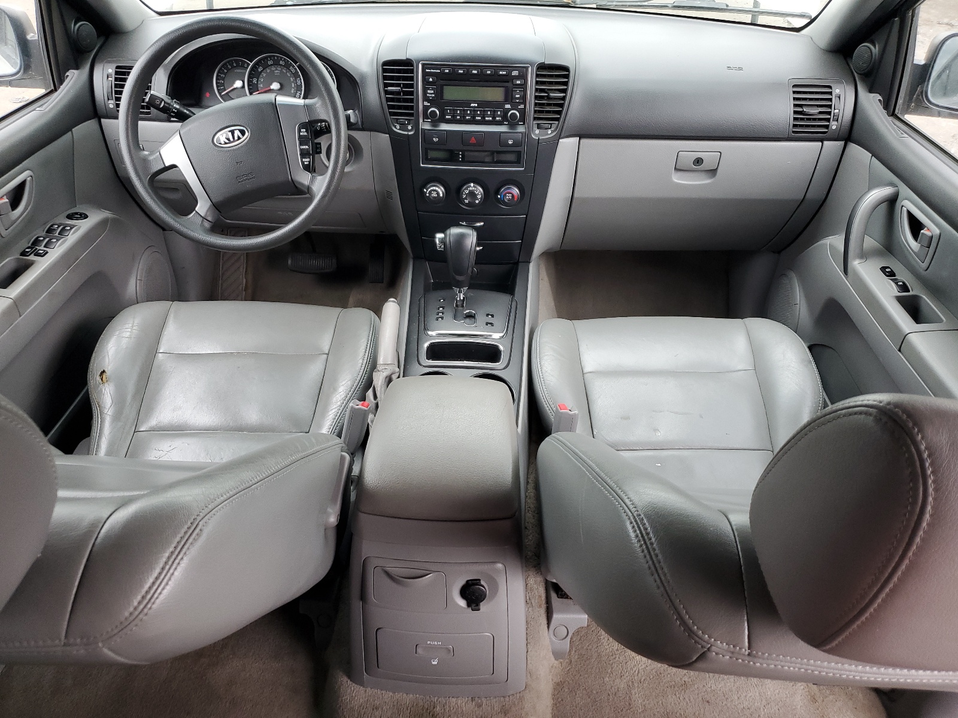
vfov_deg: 53.1
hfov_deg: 67.3
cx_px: 479
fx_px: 720
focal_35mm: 26
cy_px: 359
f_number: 1.5
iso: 94
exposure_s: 1/120
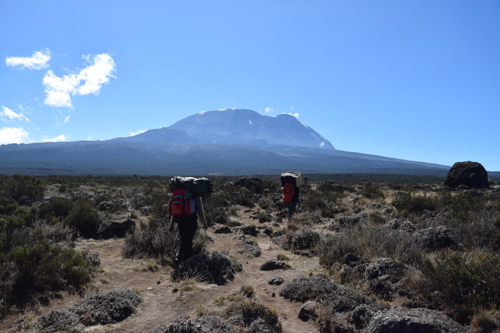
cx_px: 250
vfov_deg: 36.9
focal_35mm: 36
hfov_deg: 53.1
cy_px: 166
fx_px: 500
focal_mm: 24
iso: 400
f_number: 7.1
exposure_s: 1/2000
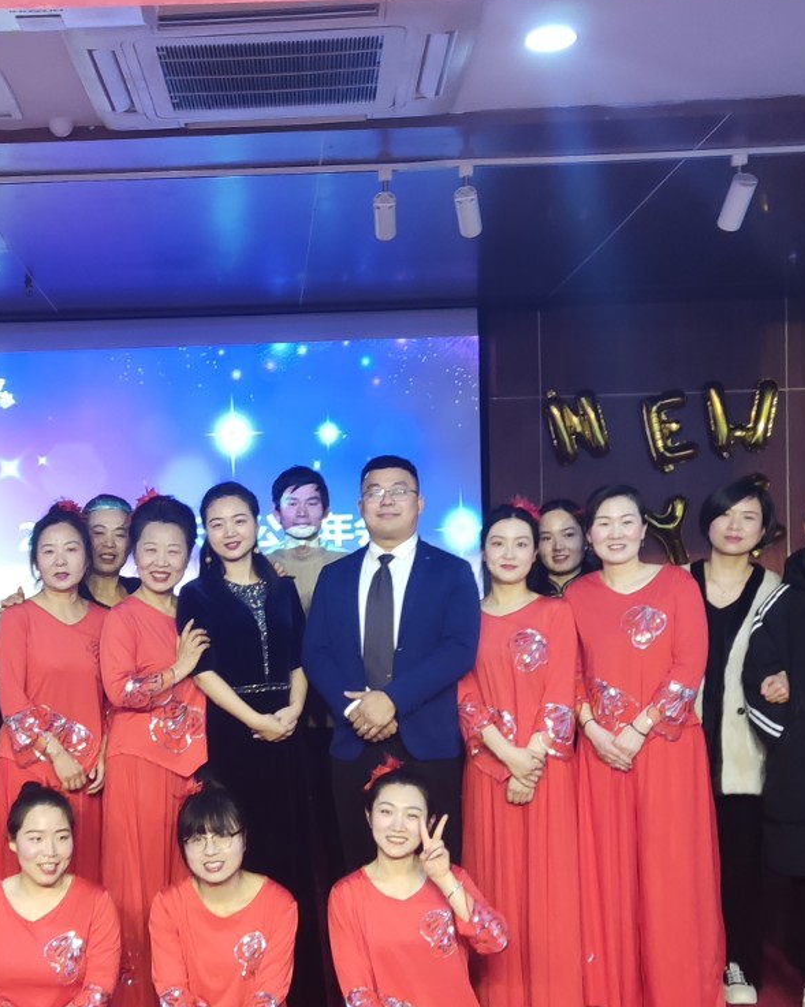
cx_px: 167
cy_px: 582
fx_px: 1579
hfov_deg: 28.0
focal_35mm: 53
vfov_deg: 35.3
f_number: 1.79
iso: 348
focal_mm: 4.71
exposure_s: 1/50
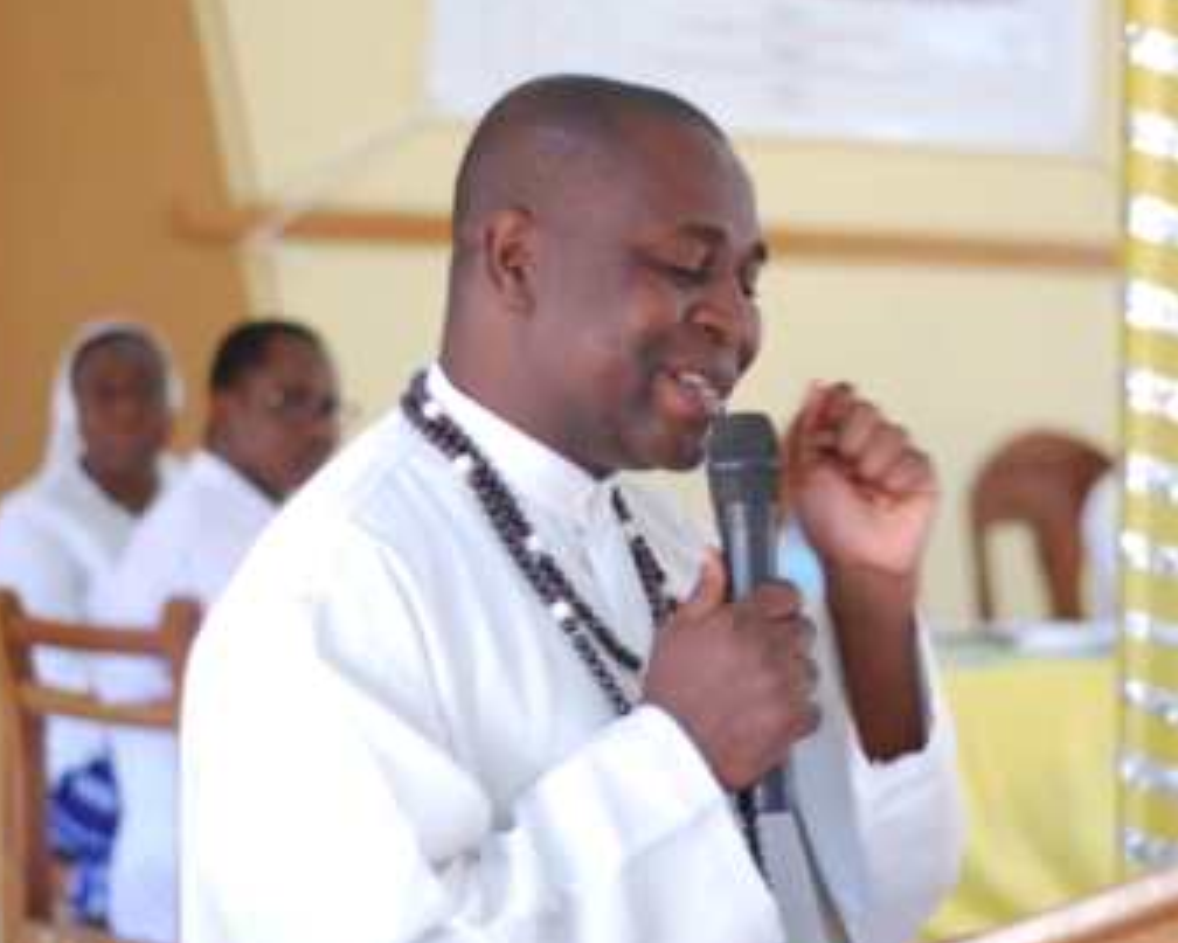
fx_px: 3278
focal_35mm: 94
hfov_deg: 20.3
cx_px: 733
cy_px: 512
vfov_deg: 16.4
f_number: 1.8
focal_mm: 50
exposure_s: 1/40
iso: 200
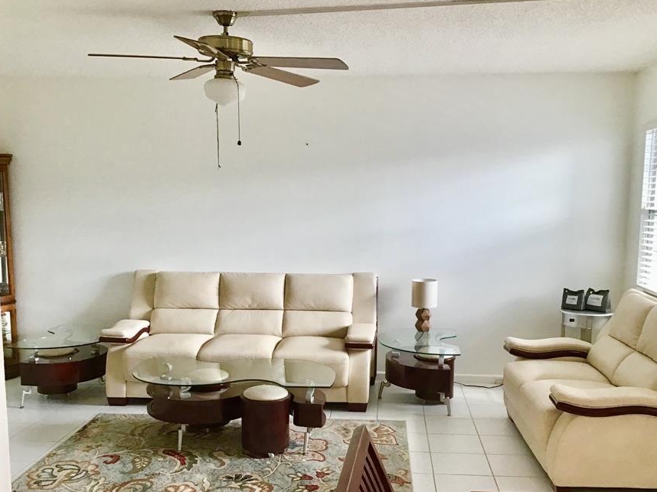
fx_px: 702
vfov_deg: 38.6
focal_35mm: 37
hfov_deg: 50.1
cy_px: 285
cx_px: 335
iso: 32
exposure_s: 1/30
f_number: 2.4
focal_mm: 3.3
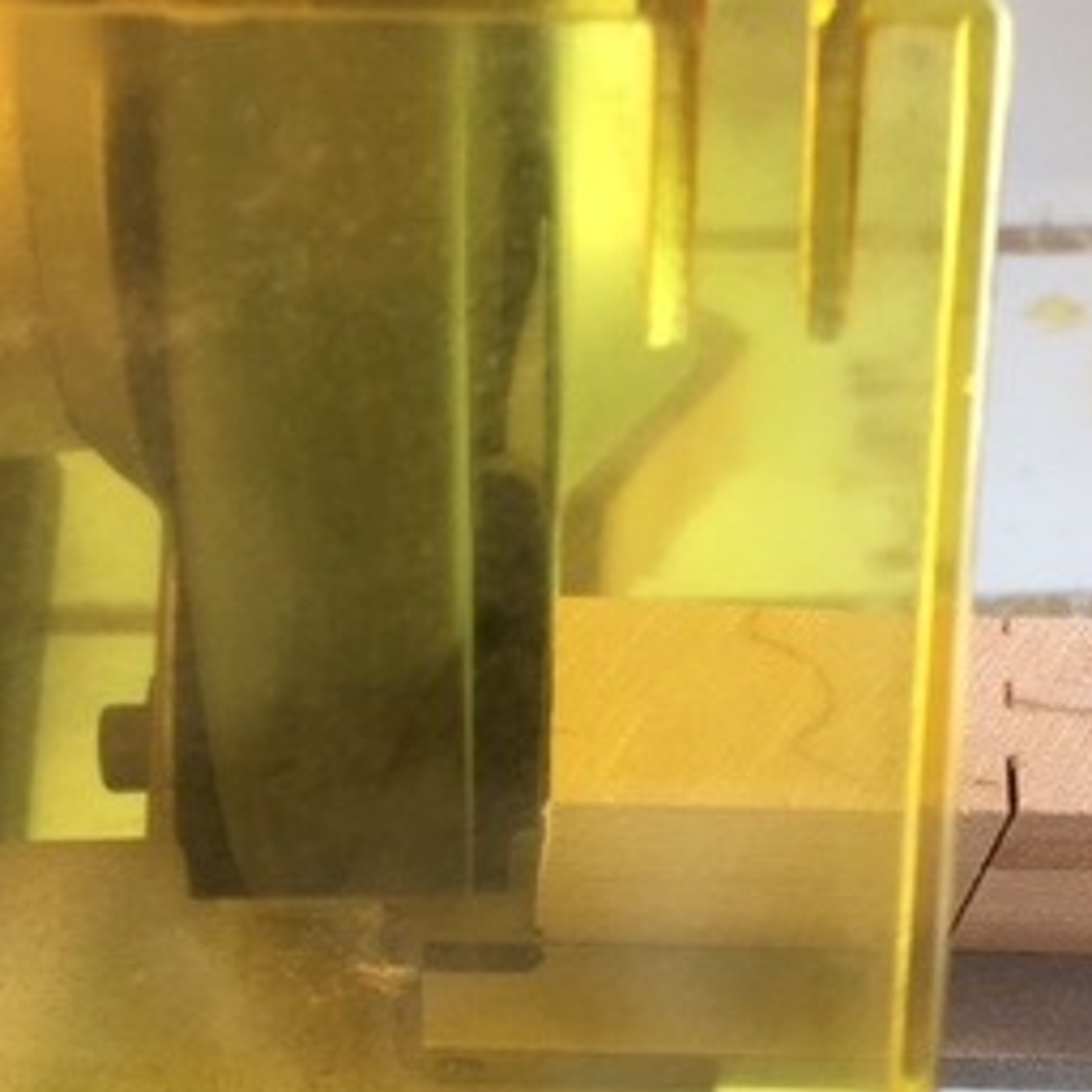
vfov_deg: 26.4
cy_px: 874
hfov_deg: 26.9
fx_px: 2284
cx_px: 478
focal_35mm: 64
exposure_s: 1/60
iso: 32
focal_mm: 4.15
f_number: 2.2
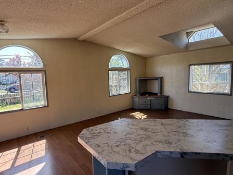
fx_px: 135
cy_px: 88
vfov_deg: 66.0
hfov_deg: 81.7
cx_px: 109
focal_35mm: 20
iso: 64
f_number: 2.2
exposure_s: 1/100
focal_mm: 2.22
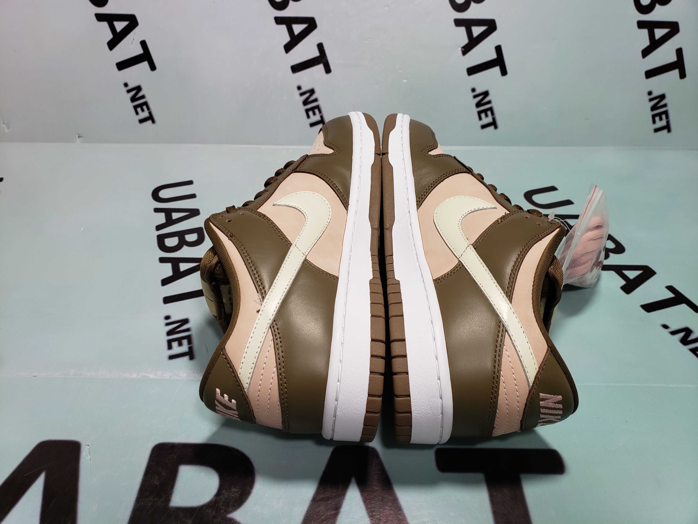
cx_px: 349
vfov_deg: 53.1
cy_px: 262
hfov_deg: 67.3
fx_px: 524
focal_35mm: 26
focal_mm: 4.3
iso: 64
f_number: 2.4
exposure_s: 1/50
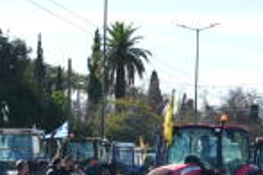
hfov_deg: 16.1
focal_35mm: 126
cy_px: 225
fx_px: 920
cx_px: 218
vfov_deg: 10.6
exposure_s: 1/640
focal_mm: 28
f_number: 9
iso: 640
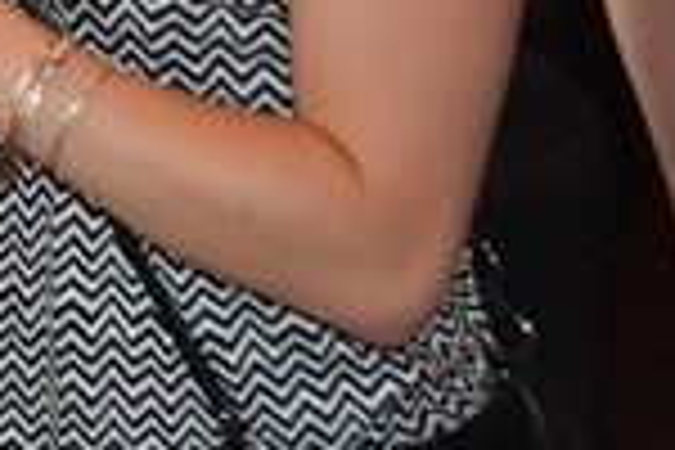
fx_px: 2062
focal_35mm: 110
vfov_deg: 11.9
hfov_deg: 15.9
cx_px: -522
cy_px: -236
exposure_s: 1/60
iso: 3200
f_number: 3.8
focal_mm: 20
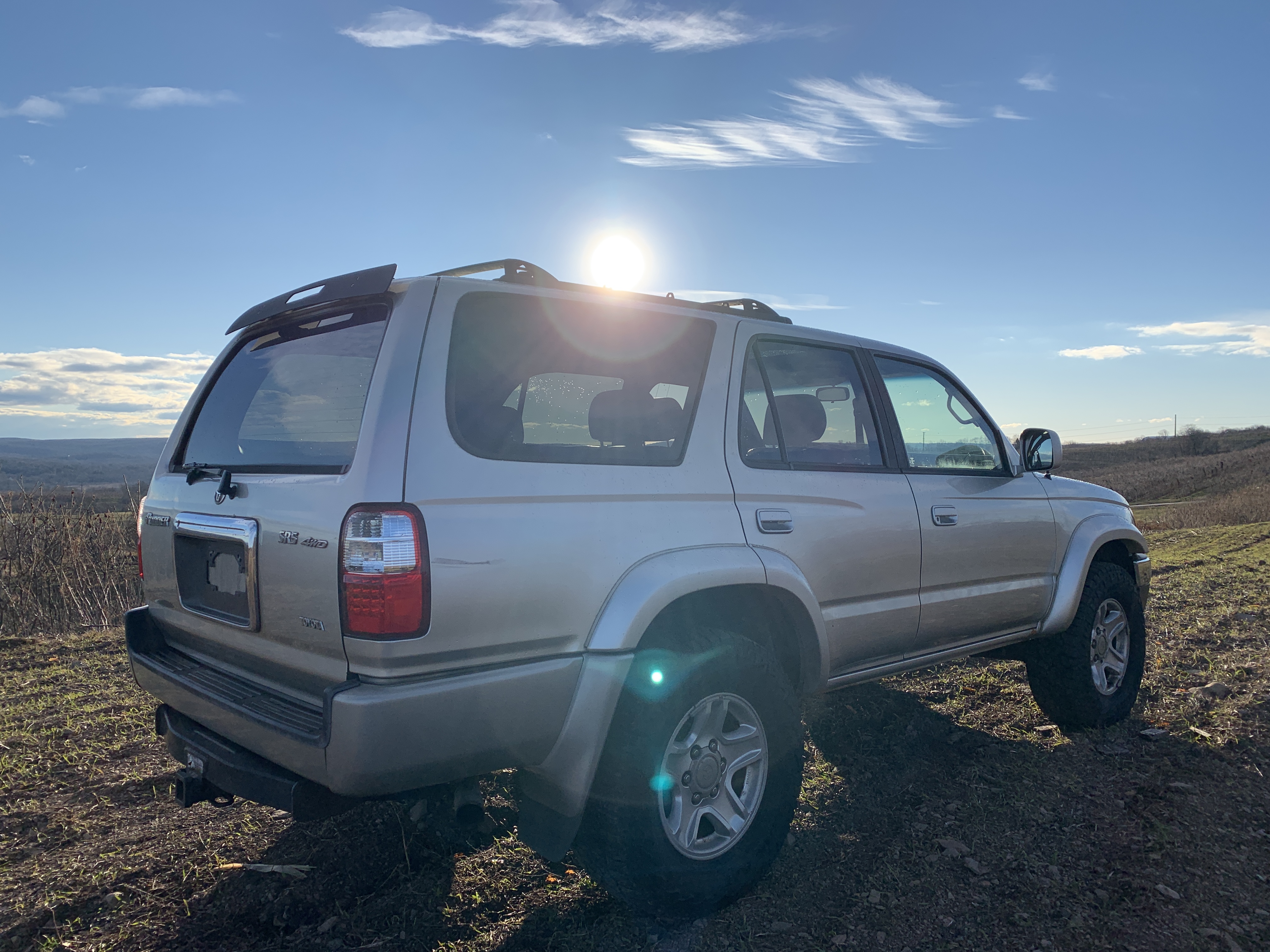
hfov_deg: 67.3
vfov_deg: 53.1
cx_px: 635
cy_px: 476
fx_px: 954
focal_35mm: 26
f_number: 1.8
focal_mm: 4.25
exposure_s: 1/2994
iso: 25
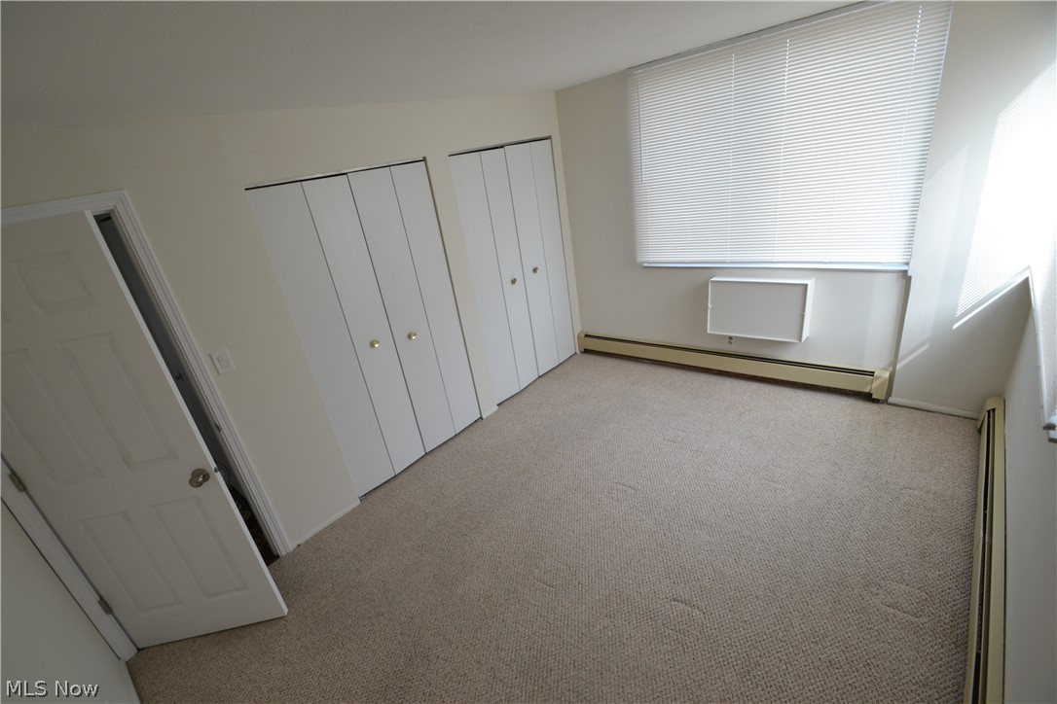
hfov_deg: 100.4
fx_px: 440
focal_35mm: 15
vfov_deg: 77.3
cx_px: 528
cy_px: 352
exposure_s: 1/100
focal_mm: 10
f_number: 5
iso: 400
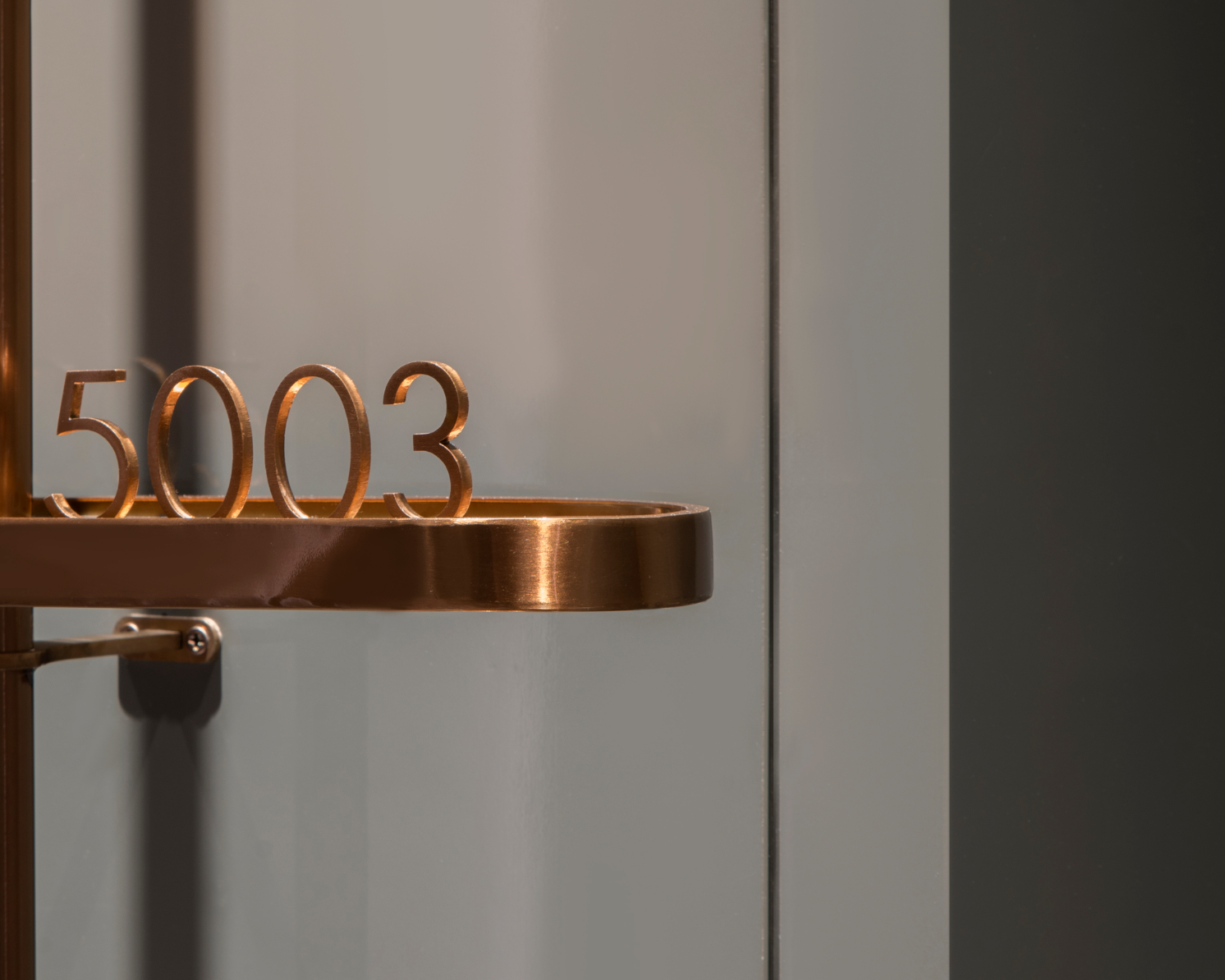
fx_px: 6706
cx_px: 329
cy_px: 331
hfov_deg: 10.4
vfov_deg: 8.3
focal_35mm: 185
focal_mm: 98
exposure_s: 30
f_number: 11
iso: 80
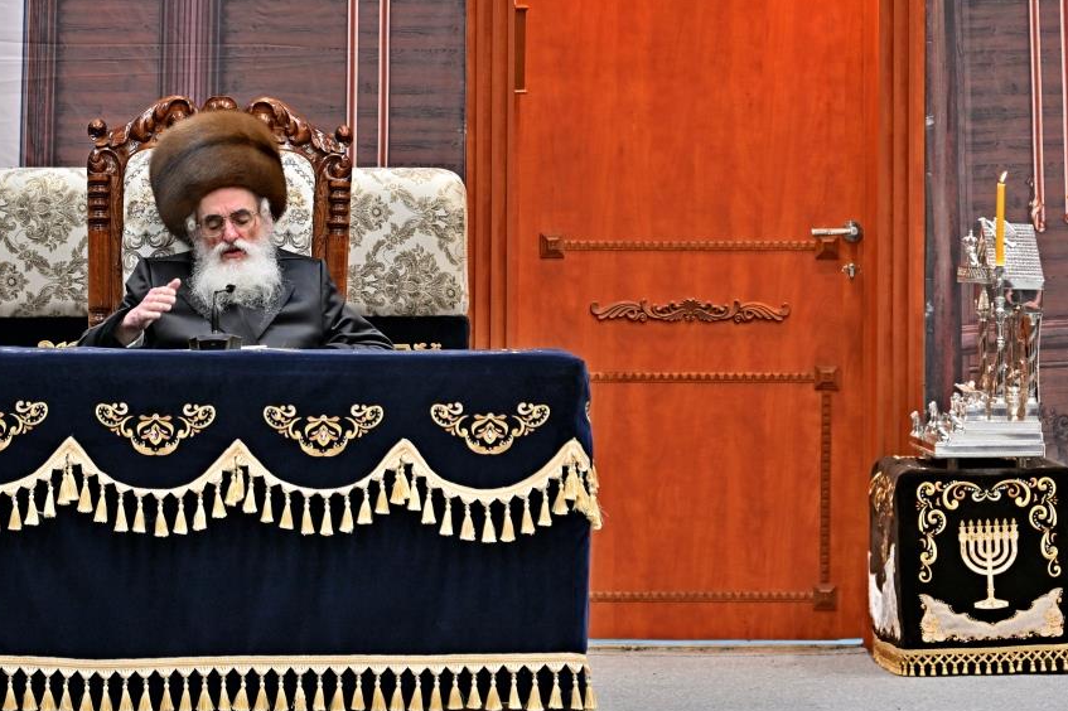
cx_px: 512
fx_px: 8066
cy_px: 301
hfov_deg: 7.6
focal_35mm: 272
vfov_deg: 5.0
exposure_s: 1/125
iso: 160
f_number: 2.8
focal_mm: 150
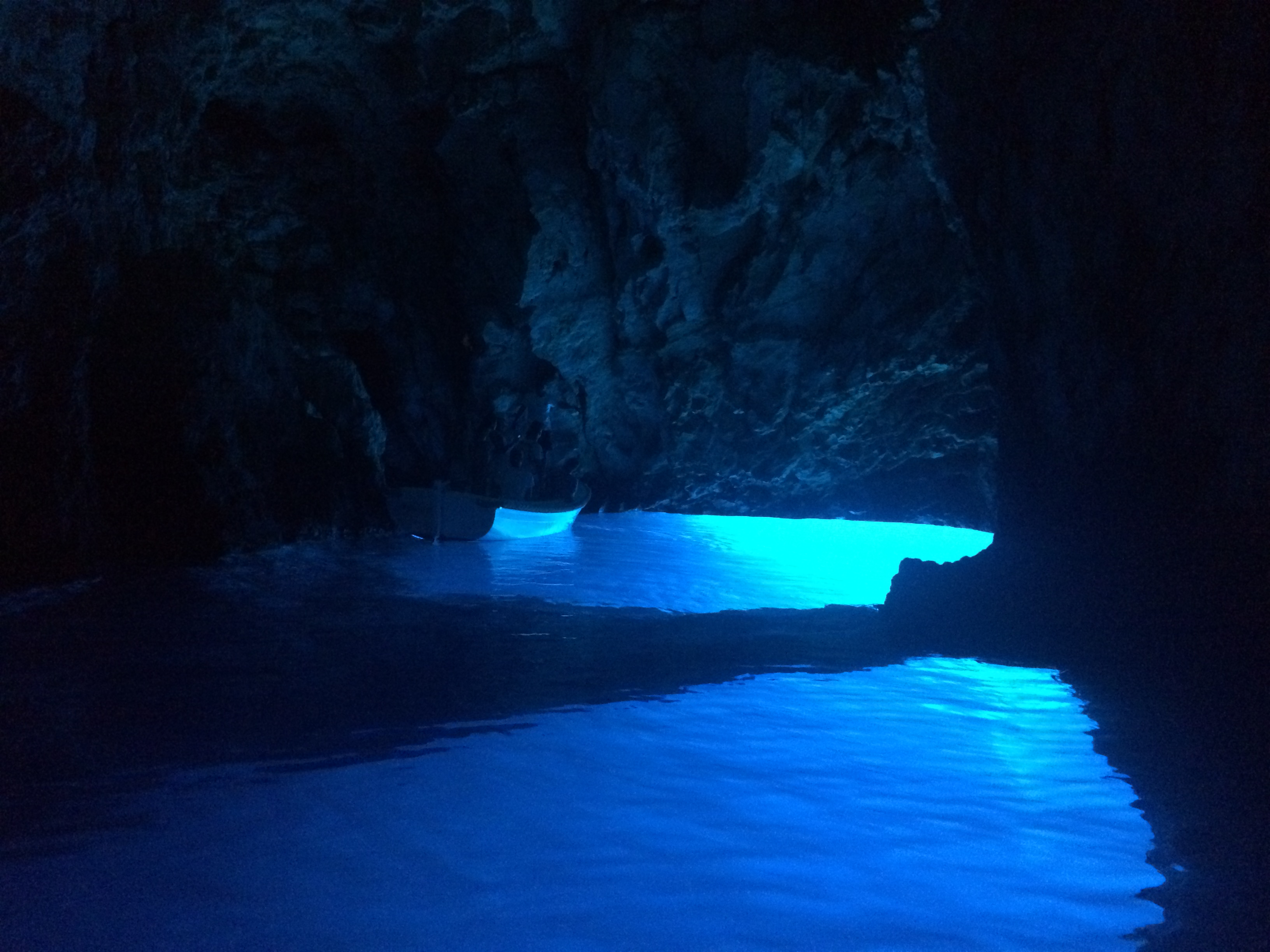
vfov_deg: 48.2
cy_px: 476
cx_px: 635
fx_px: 1064
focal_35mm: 29
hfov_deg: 61.7
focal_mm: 4.15
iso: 500
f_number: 2.2
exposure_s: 1/17
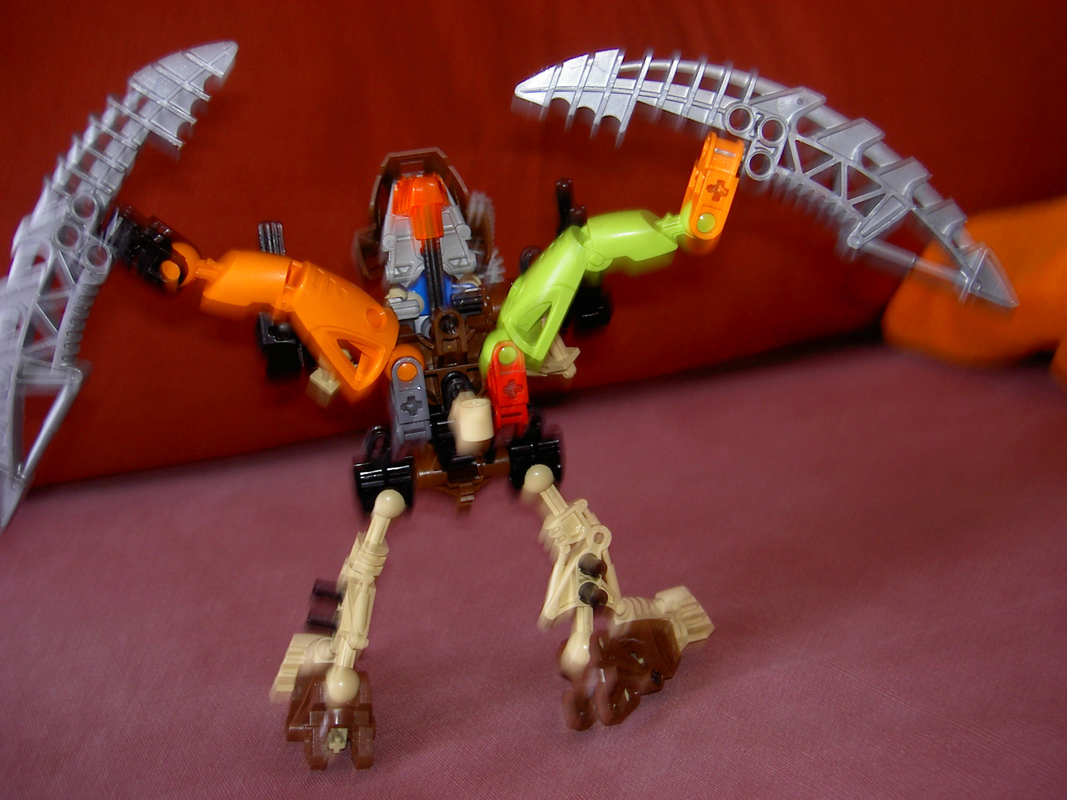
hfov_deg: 47.9
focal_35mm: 39
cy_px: 400
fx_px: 1202
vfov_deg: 36.8
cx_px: 534
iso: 100
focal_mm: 8
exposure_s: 1/59.5
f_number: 2.8
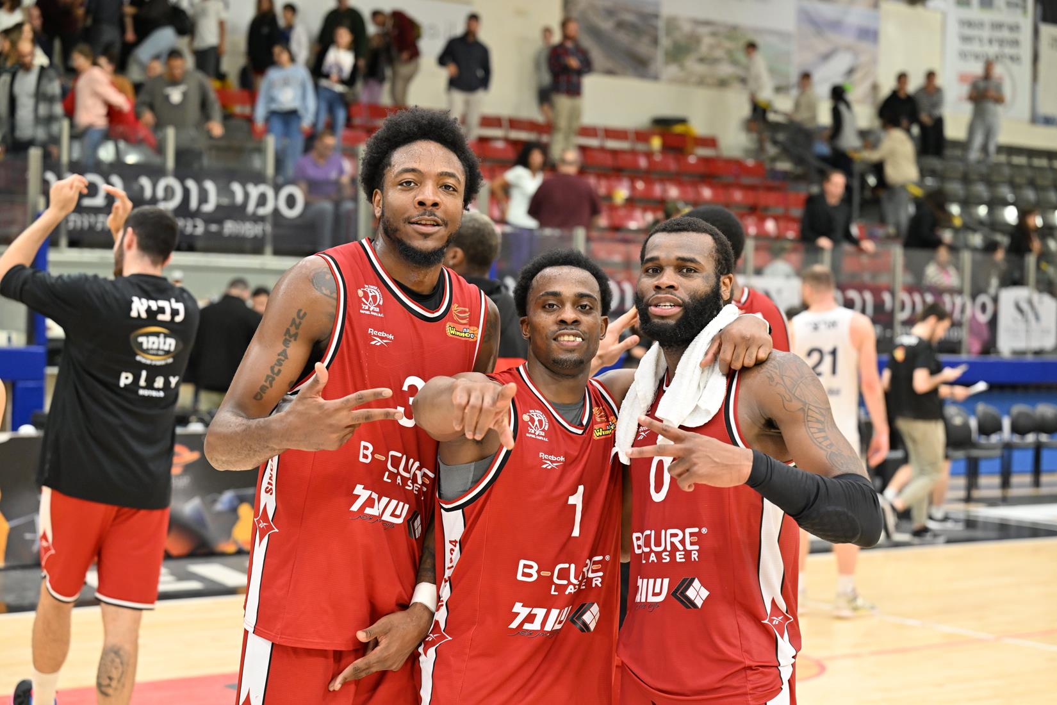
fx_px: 2055
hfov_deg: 28.8
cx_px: 528
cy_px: 352
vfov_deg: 19.5
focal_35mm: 70
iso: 1600
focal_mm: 70
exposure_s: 1/640
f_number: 3.5
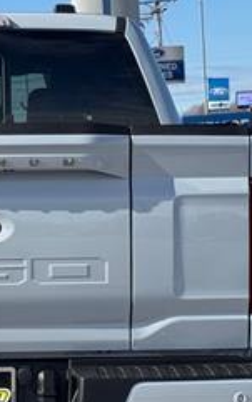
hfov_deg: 9.6
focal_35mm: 135
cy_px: 262
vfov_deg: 15.4
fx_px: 1481
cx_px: -38
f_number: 1.78
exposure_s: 1/4975
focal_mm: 6.76
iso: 64
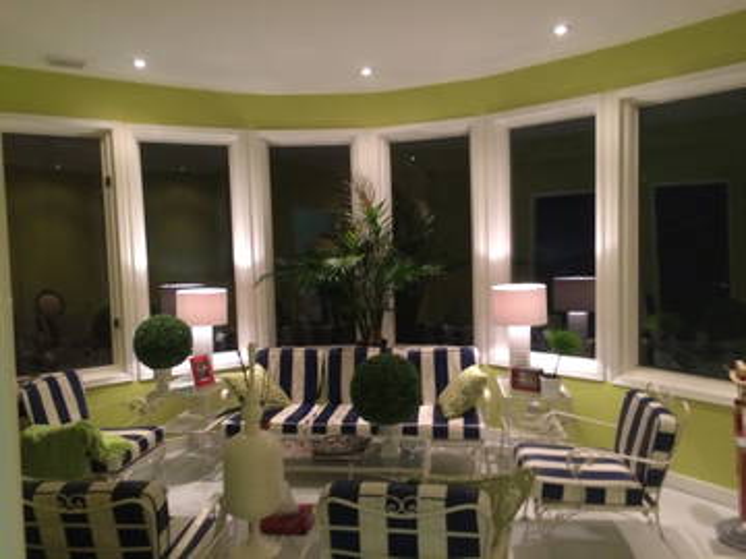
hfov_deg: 61.7
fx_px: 625
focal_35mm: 29
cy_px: 280
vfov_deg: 48.2
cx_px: 373
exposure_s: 1/30
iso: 250
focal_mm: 4.15
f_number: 2.2
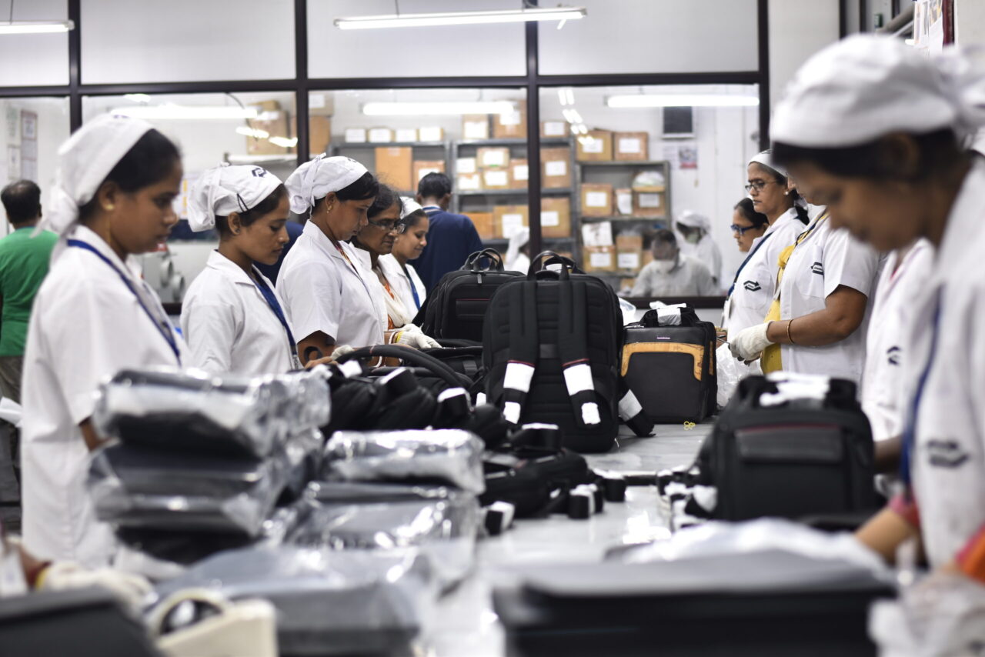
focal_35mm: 75
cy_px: 328
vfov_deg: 18.2
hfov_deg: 27.0
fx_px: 2052
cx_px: 492
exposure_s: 1/40
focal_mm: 50
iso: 125
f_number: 2.2
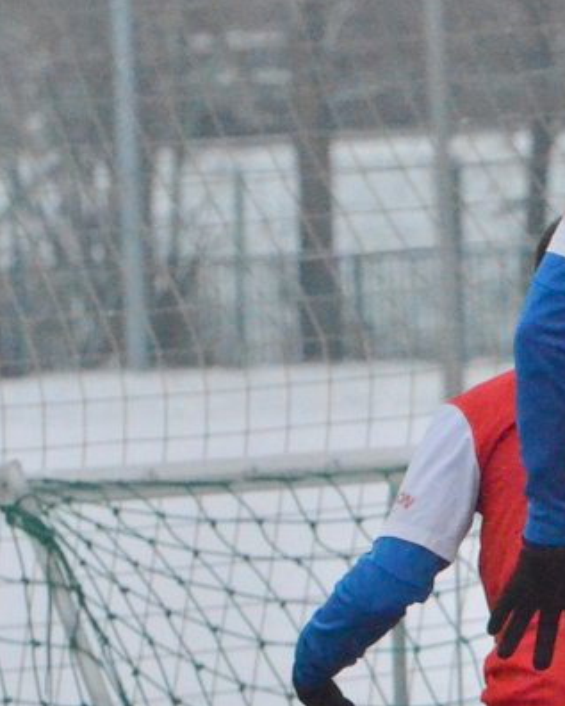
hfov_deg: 1.7
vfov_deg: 2.2
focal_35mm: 894
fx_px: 18679
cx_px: 1053
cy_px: 577
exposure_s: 1/5000
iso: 6400
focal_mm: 210
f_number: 9
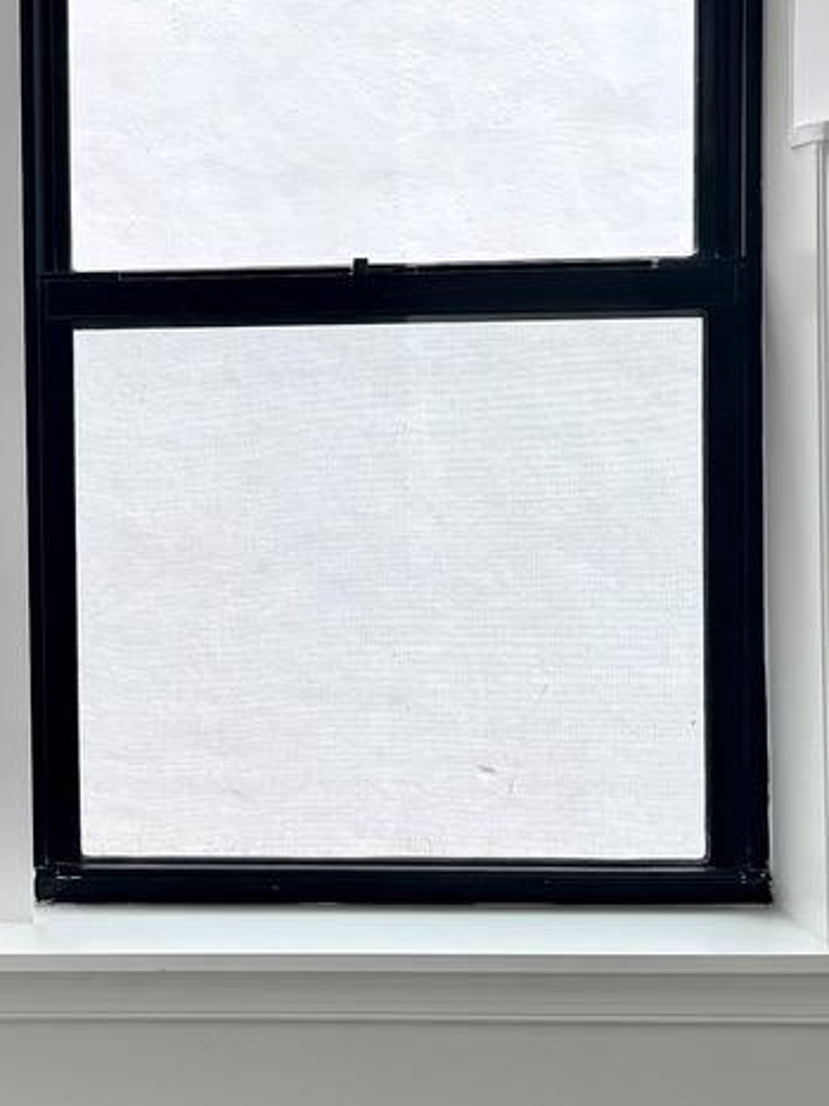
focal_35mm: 79
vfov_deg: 24.7
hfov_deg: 17.8
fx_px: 2524
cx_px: -137
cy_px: 438
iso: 80
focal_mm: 6.76
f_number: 1.78
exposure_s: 1/121
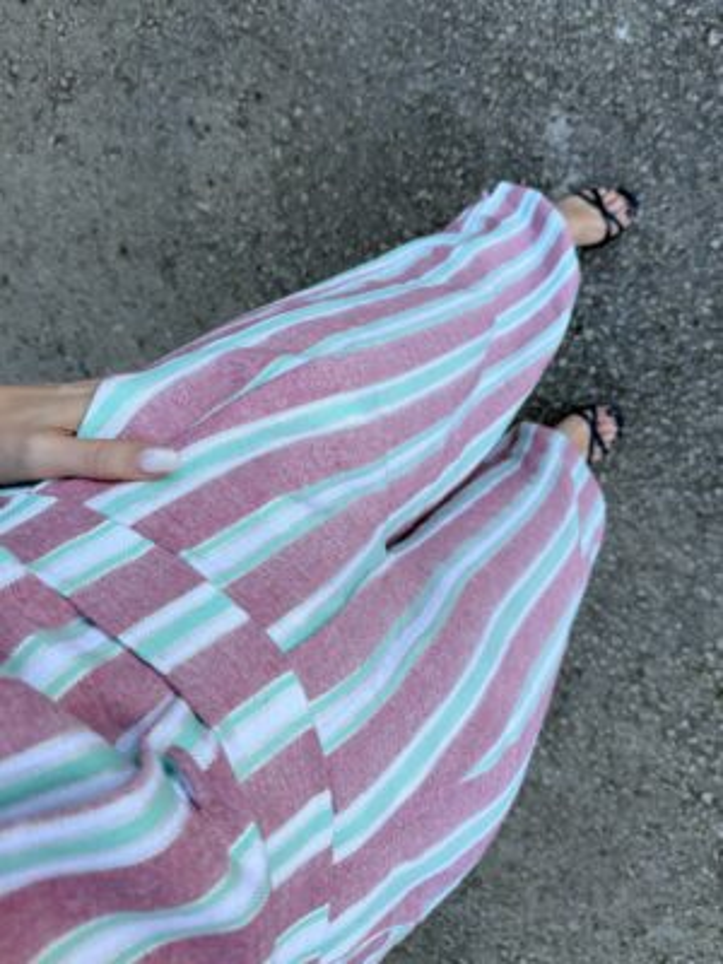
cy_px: 482
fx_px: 668
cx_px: 362
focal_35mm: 24
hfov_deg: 56.8
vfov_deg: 71.6
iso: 80
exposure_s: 1/602
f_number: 1.78
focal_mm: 6.76
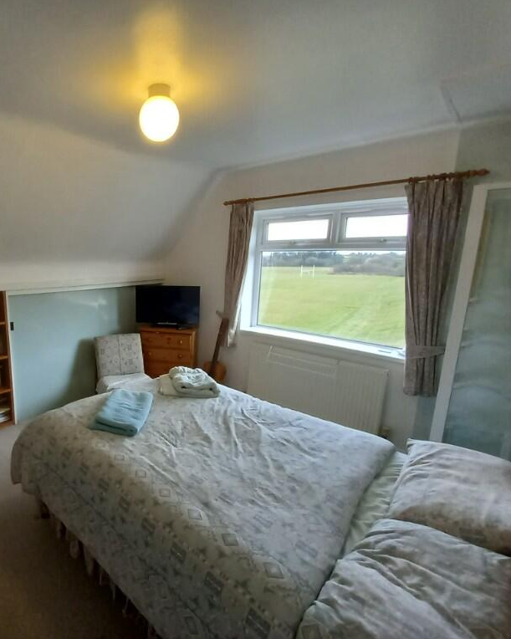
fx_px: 321
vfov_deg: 89.6
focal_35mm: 17
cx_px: 149
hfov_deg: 73.3
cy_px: 319
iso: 160
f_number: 2.2
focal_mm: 1.13
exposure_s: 1/50
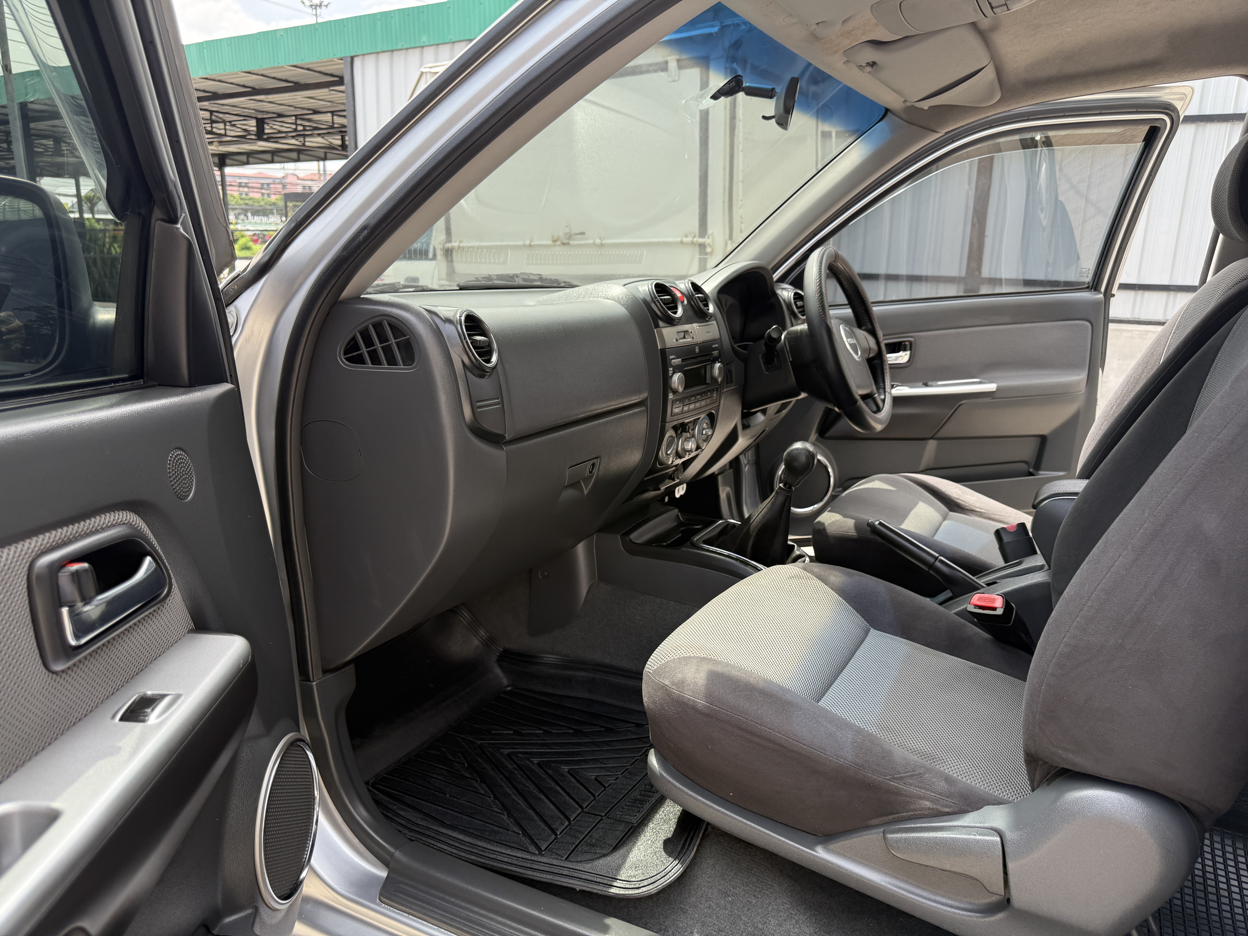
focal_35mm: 24
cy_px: 468
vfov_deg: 56.8
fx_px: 865
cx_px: 624
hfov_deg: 71.6
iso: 100
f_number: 1.78
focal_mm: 6.76
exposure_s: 1/622
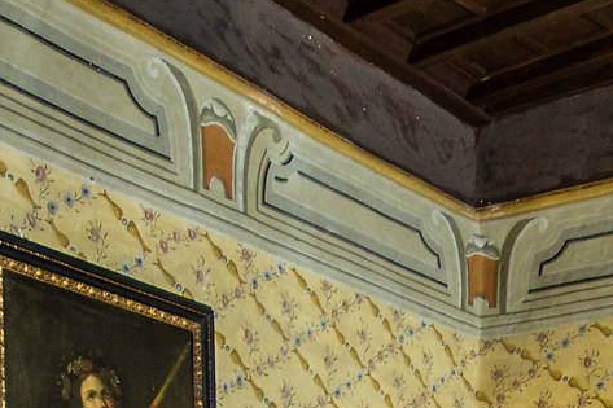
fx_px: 1294
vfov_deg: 15.5
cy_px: 731
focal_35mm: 76
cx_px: 403
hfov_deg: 26.5
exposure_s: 1/30
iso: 200
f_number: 3.5
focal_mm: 10
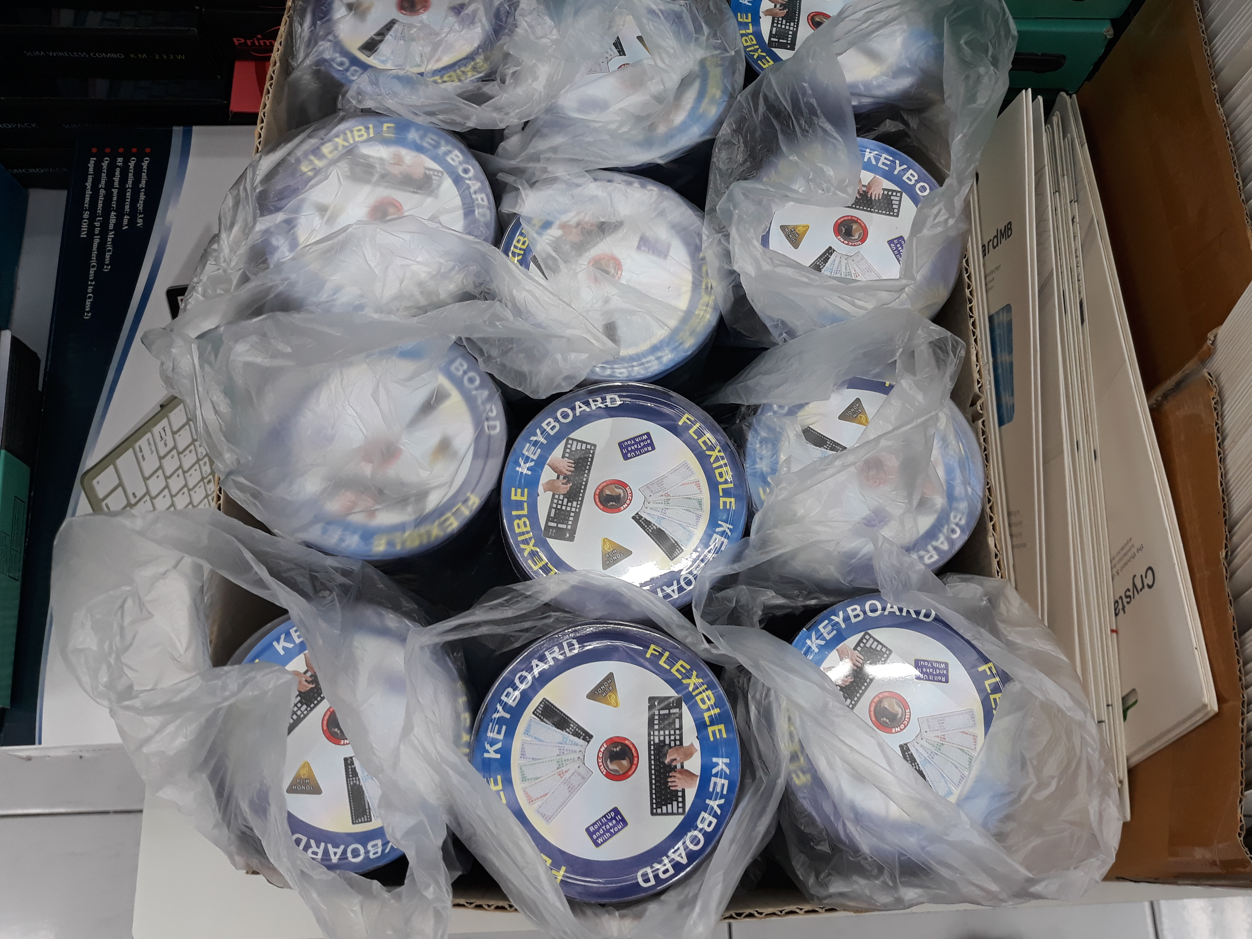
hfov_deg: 61.6
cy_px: 449
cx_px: 652
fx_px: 1049
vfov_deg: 48.2
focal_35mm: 29
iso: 50
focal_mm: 3.71
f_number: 1.7
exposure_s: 1/50
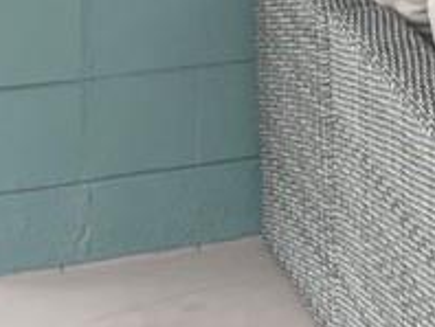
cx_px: 1243
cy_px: -364
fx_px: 2378
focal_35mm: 189
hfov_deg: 8.8
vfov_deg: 7.5
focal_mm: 4.2
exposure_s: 1/121
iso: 40
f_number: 1.6
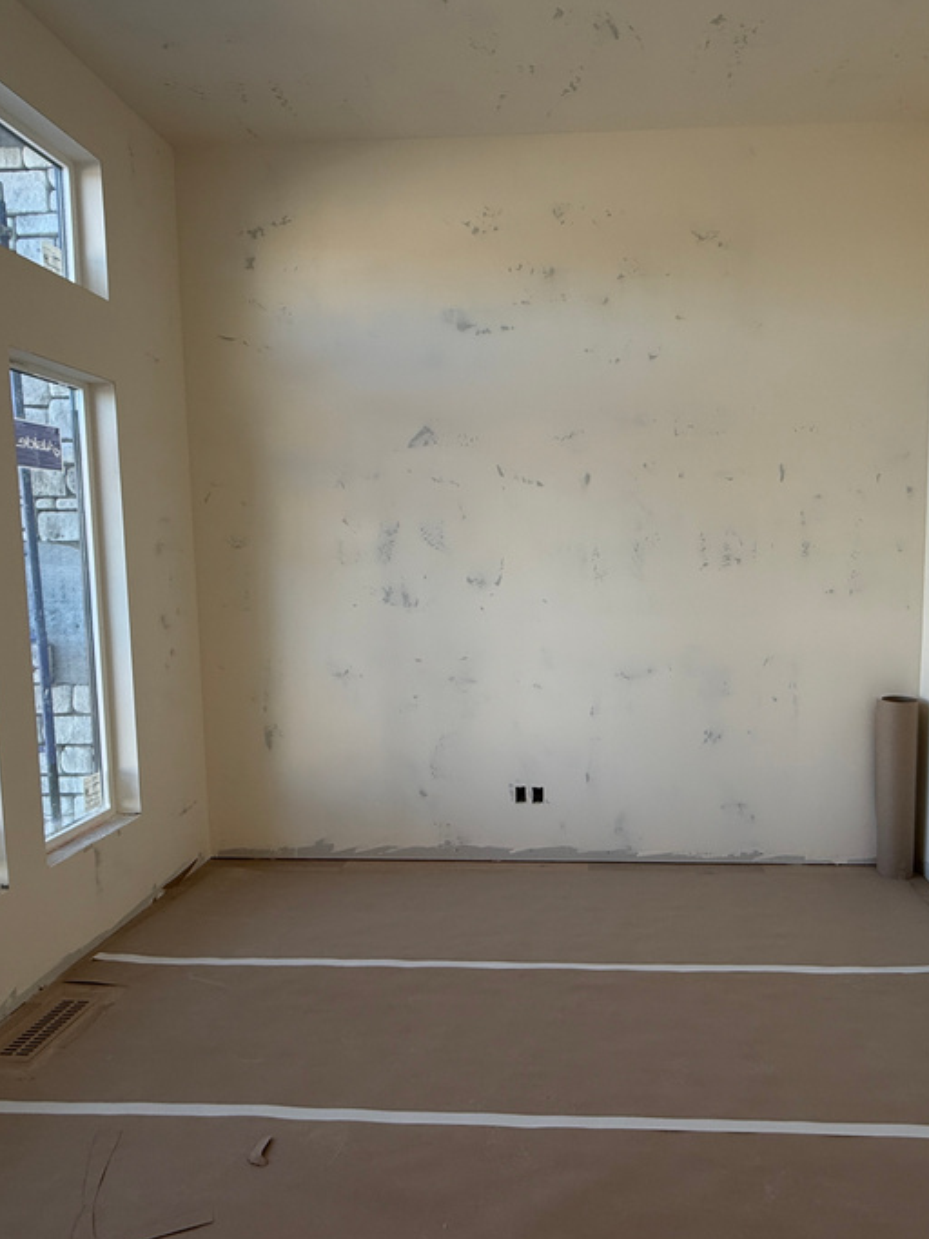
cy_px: 622
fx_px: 752
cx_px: 573
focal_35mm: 21
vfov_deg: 79.0
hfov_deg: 62.7
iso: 80
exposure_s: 1/99
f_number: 2.2
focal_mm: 2.22
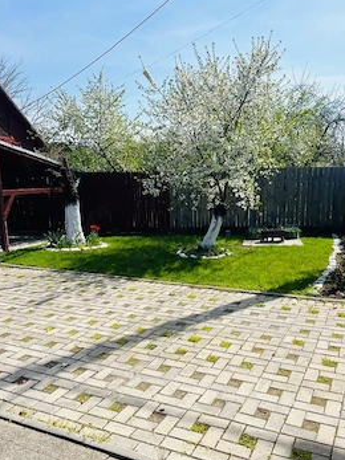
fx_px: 399
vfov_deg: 59.9
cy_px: 253
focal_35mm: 30
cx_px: 194
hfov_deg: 46.7
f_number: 1.5
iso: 50
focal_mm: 5.7
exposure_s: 1/5076
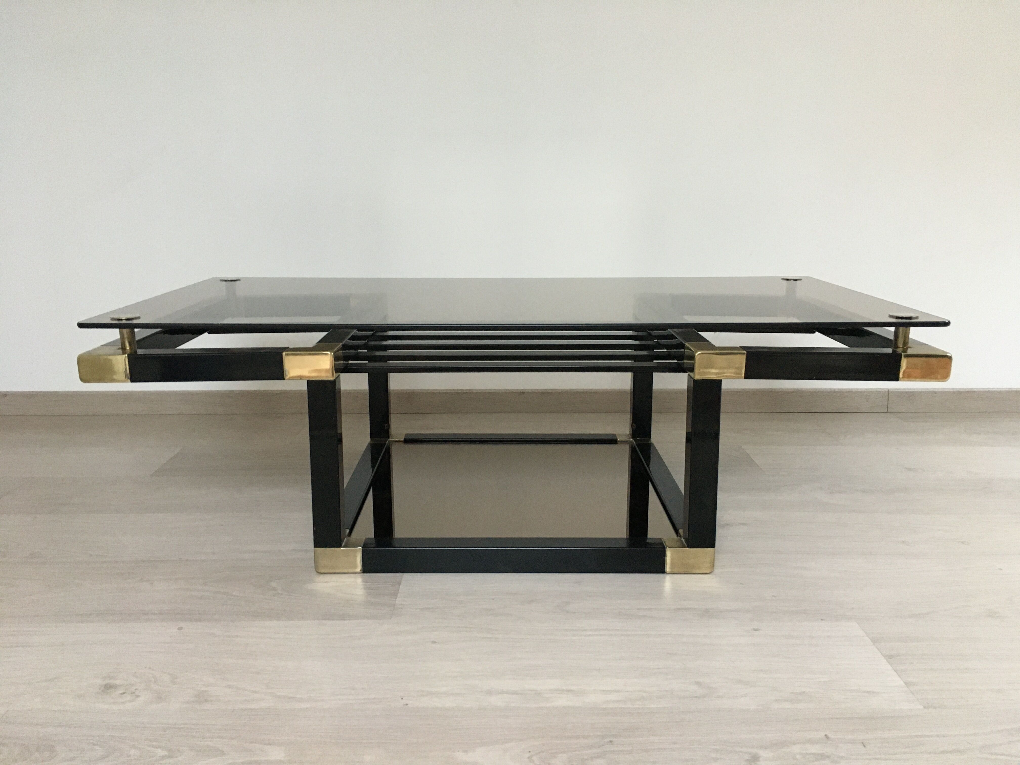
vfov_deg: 48.2
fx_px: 855
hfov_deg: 61.7
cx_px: 510
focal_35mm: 29
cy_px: 382
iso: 200
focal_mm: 4.15
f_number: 2.2
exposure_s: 1/25
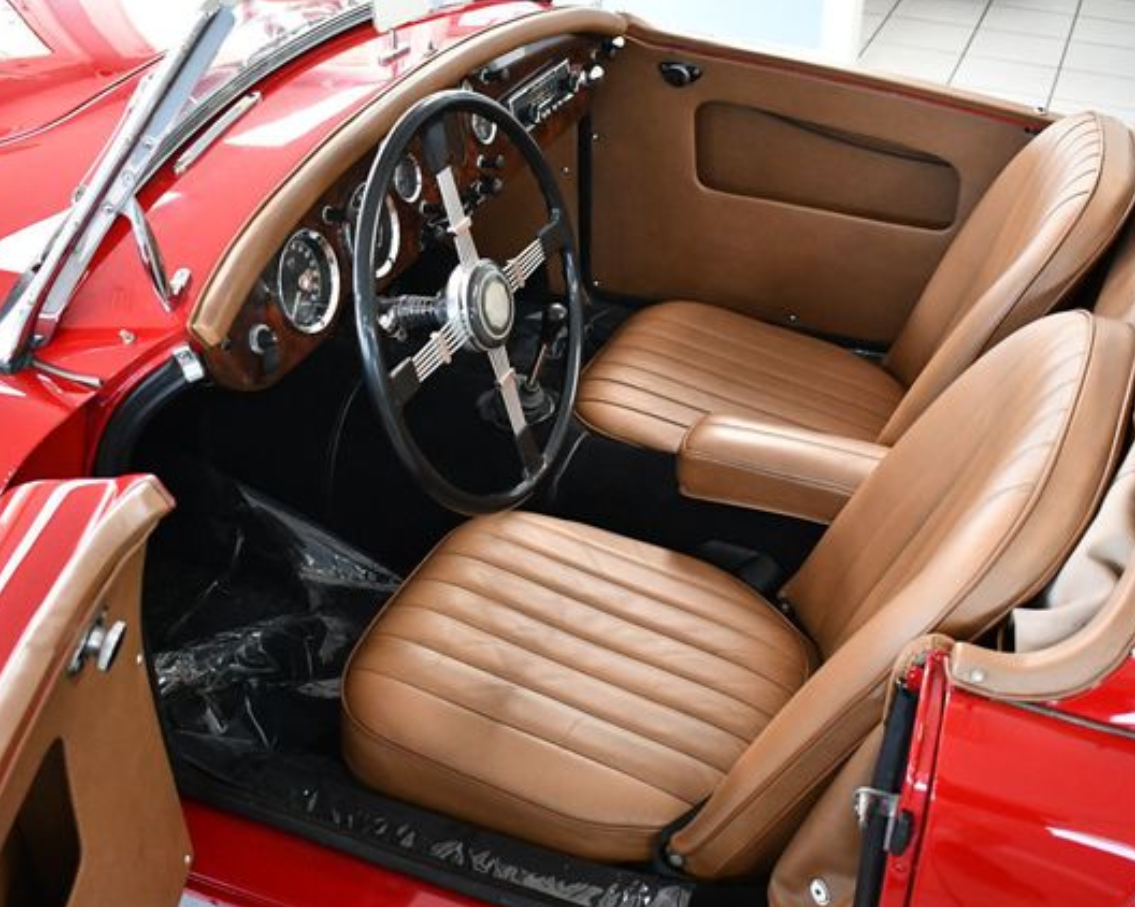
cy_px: 456
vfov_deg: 36.5
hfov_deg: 44.8
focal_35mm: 41
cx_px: 593
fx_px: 1377
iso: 2500
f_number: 3.5
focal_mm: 18
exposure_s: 1/125
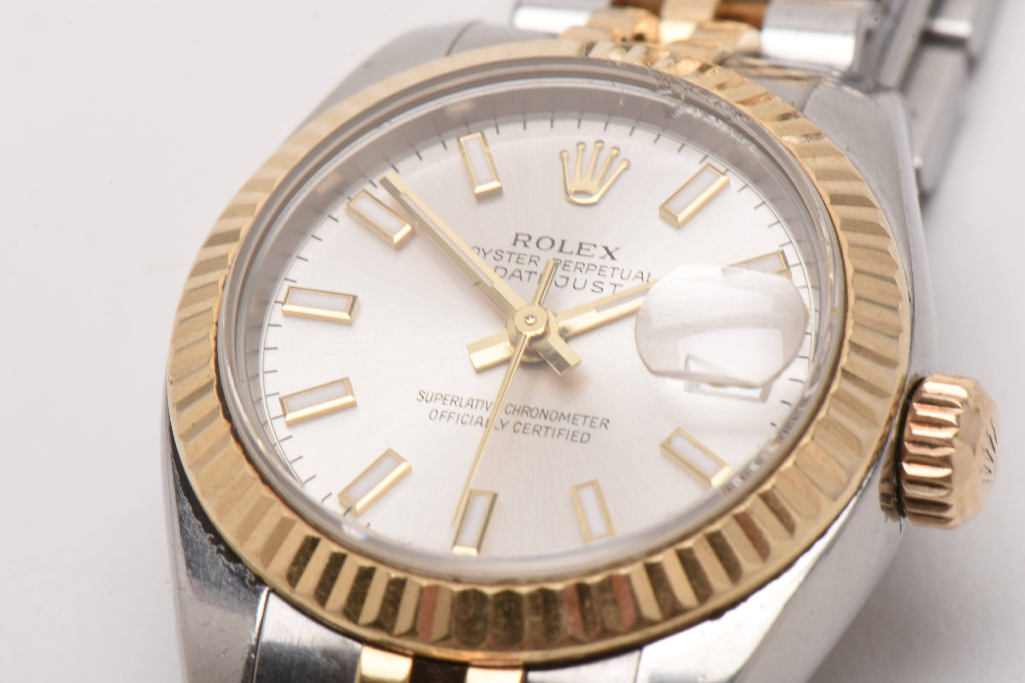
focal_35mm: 128
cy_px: 342
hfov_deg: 16.1
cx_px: 512
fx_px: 3630
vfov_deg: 10.8
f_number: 25
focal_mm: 85
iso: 100
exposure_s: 1/100
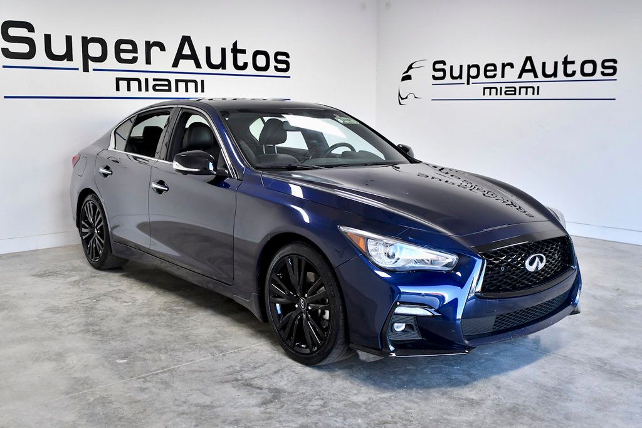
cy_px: 214
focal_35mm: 36
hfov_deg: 53.1
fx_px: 642
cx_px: 321
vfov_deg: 36.9
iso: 1250
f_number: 4.5
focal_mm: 24
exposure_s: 1/500
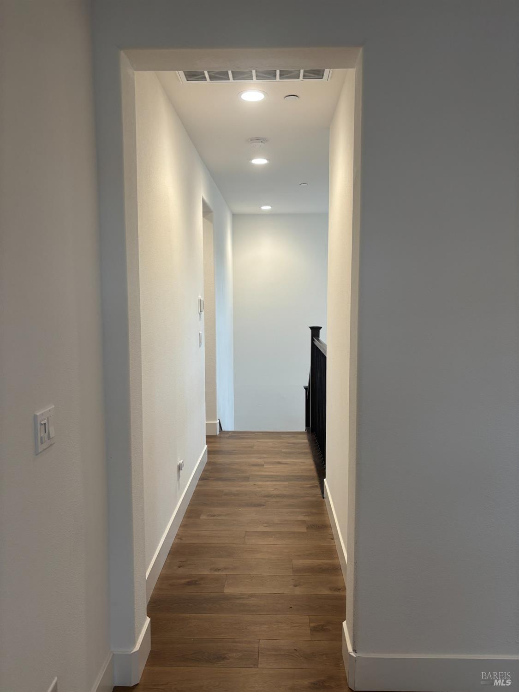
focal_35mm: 26
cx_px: 260
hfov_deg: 53.1
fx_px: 520
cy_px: 346
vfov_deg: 67.3
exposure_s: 1/120
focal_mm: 5.96
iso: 100
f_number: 1.6
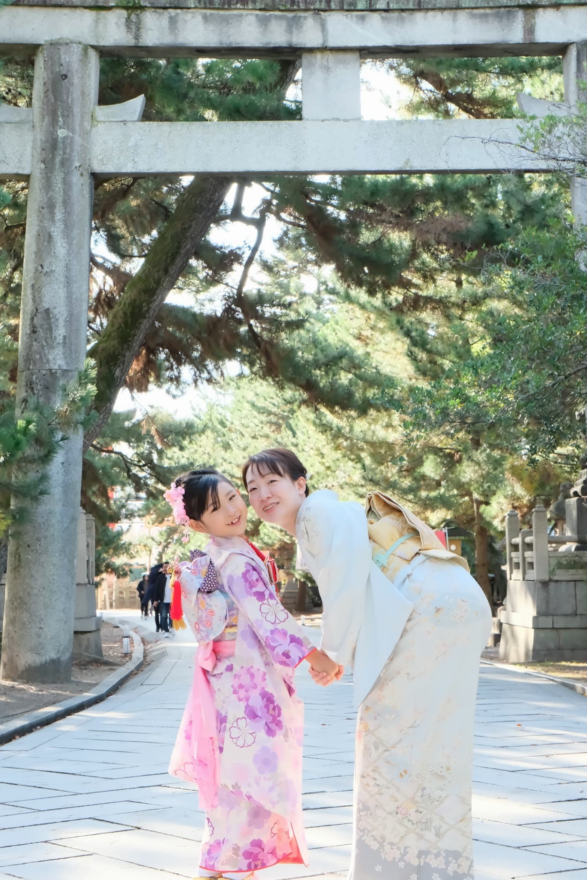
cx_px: 294
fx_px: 1516
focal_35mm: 62
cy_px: 432
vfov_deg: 32.4
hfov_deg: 21.9
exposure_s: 1/125
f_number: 8
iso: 1600
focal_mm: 38.8
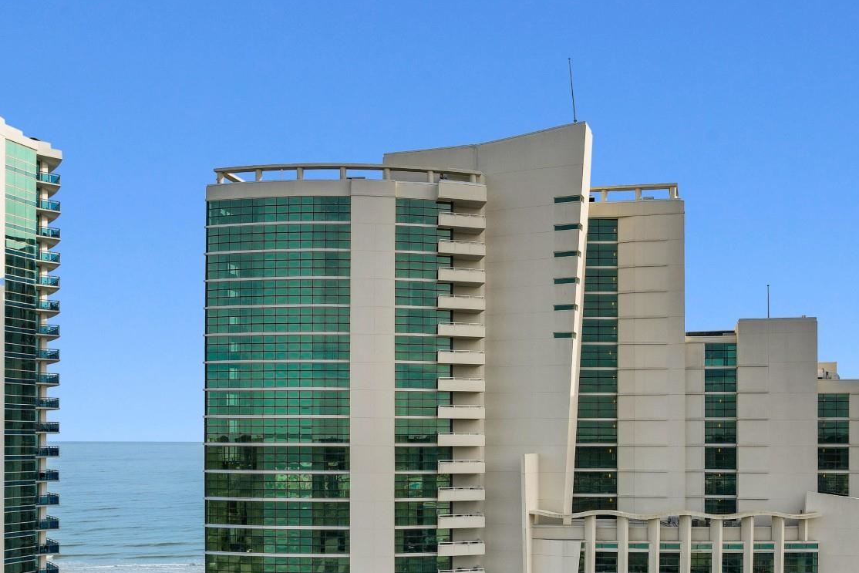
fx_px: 764
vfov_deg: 40.2
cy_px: 413
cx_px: 538
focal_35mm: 32
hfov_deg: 58.0
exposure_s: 1/500
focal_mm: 8.38
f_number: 2.8
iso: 130
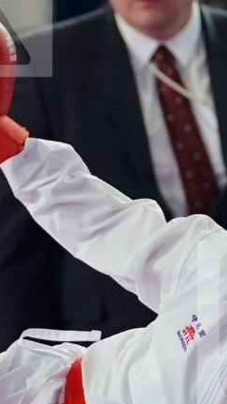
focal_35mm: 789
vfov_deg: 2.7
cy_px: 327
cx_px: -36
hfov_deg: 1.5
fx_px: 8445
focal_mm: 119
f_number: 2.8
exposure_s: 1/1000
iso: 1250
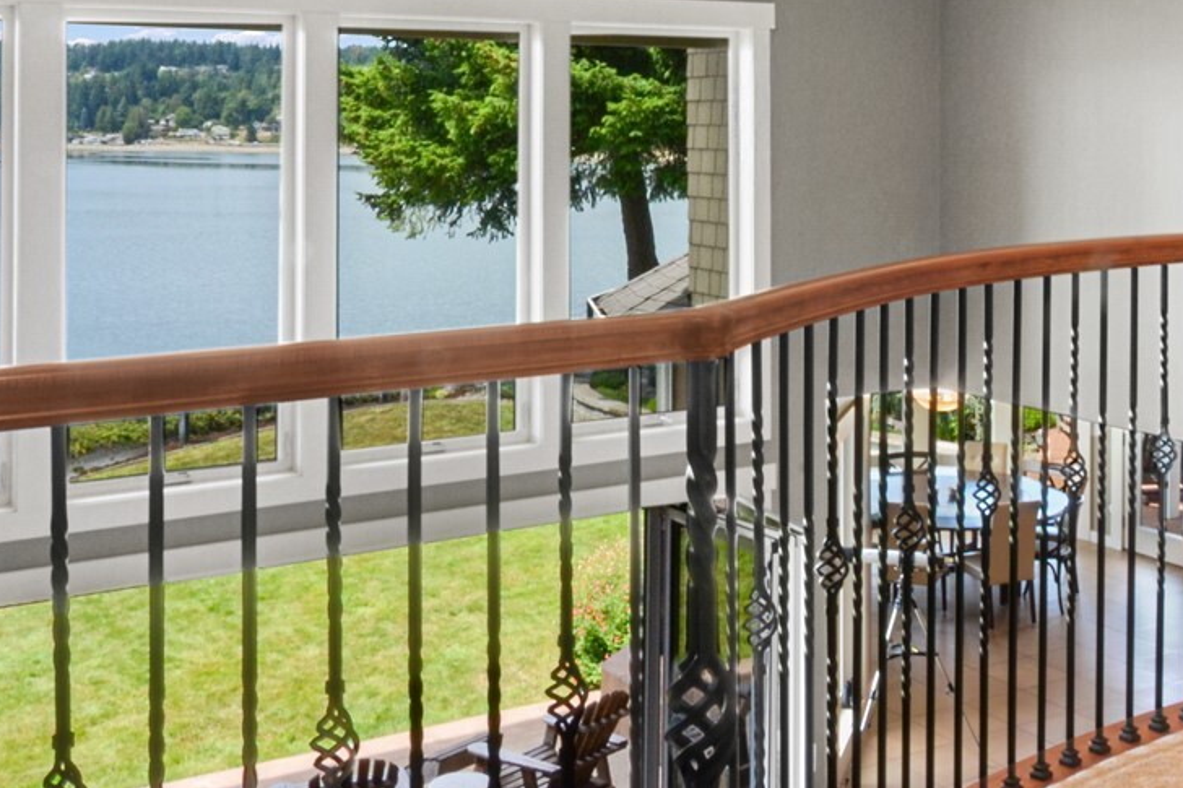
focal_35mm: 49
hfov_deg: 39.8
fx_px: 1610
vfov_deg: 26.8
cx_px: 803
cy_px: 118
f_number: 22
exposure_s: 2
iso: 400
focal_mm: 14
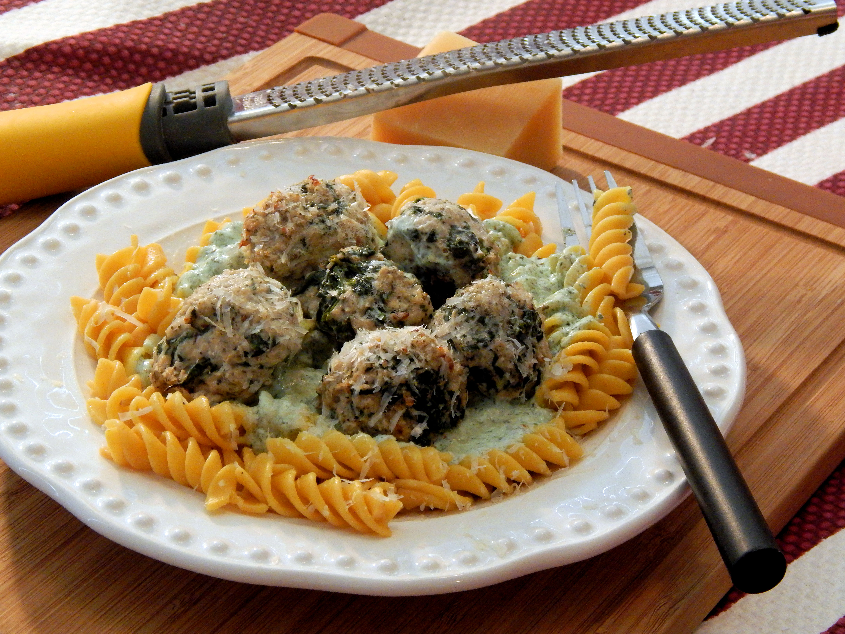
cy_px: 317
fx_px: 2563
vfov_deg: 14.1
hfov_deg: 18.7
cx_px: 422
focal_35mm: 105
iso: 200
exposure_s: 1/15
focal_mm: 18.7
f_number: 4.5
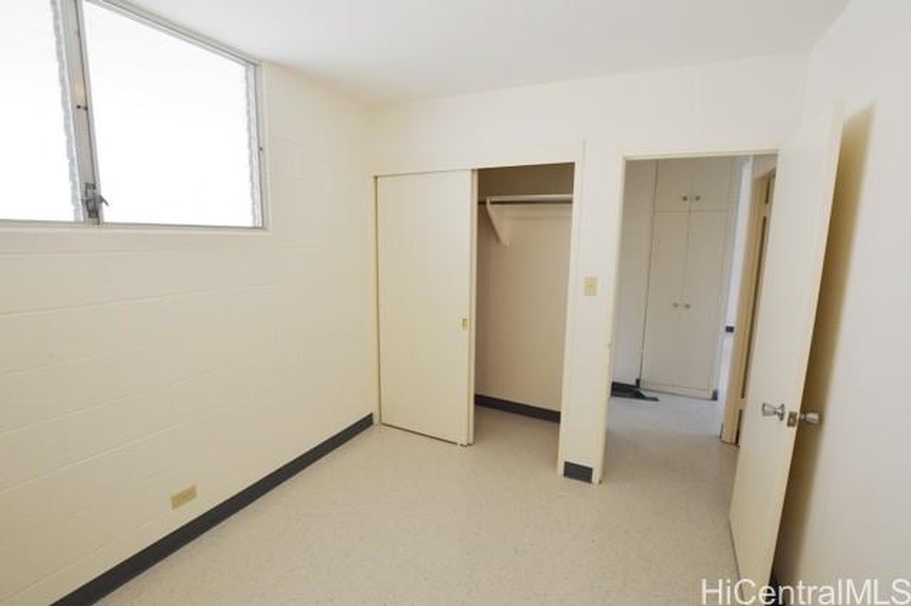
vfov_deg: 77.3
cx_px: 456
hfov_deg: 100.4
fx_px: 379
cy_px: 303
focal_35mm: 15
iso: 400
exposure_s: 1/125
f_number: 5.6
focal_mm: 10
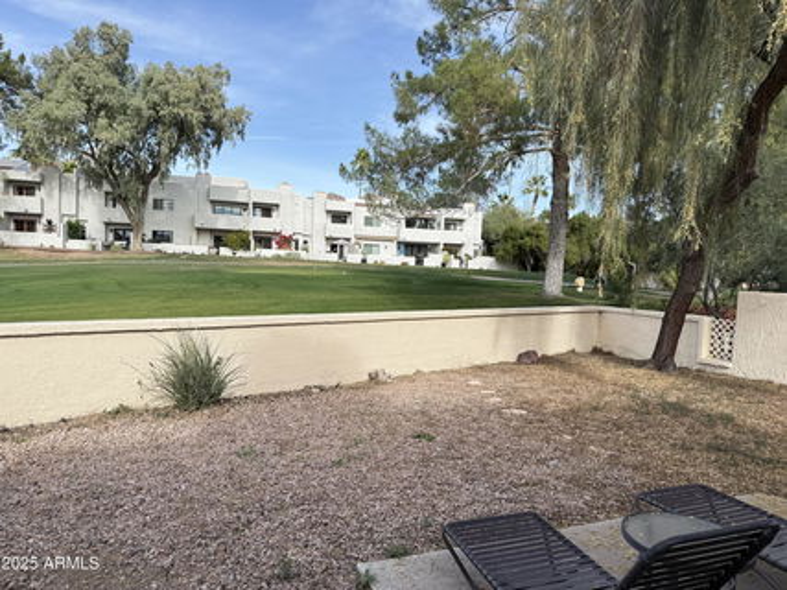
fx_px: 545
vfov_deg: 56.8
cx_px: 394
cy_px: 295
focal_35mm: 24
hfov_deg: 71.6
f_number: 1.78
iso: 80
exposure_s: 1/2525
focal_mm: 6.76
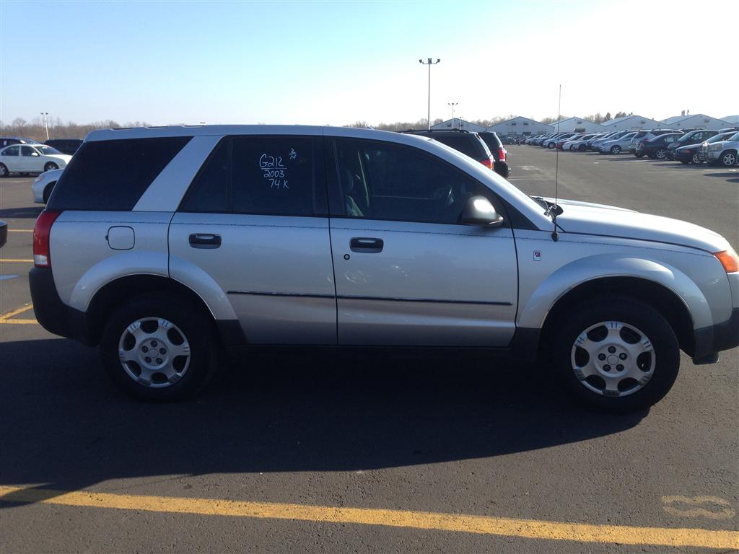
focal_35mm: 33
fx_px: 705
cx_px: 370
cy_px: 277
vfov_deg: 42.9
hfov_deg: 55.4
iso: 50
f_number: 2.4
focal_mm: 4.13
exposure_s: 1/753
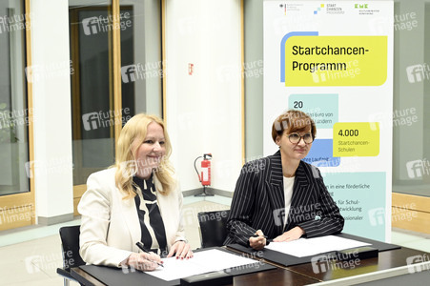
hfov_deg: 44.5
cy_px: 143
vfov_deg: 30.5
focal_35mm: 44
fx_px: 525
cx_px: 215
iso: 4000
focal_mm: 44
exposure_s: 1/500
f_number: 5
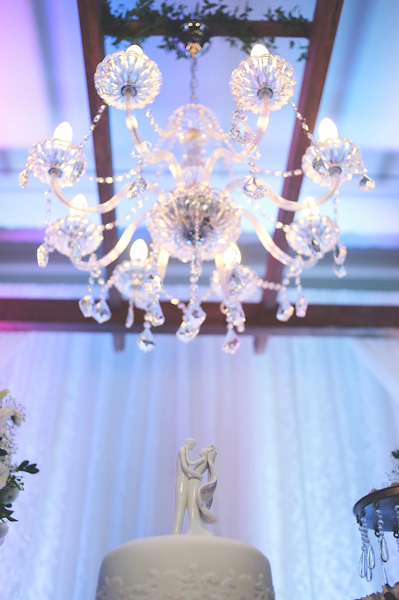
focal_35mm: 35
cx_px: 200
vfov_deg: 54.5
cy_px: 300
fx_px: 583
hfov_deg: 37.8
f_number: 2.8
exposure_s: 1/1000
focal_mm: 35
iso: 1600
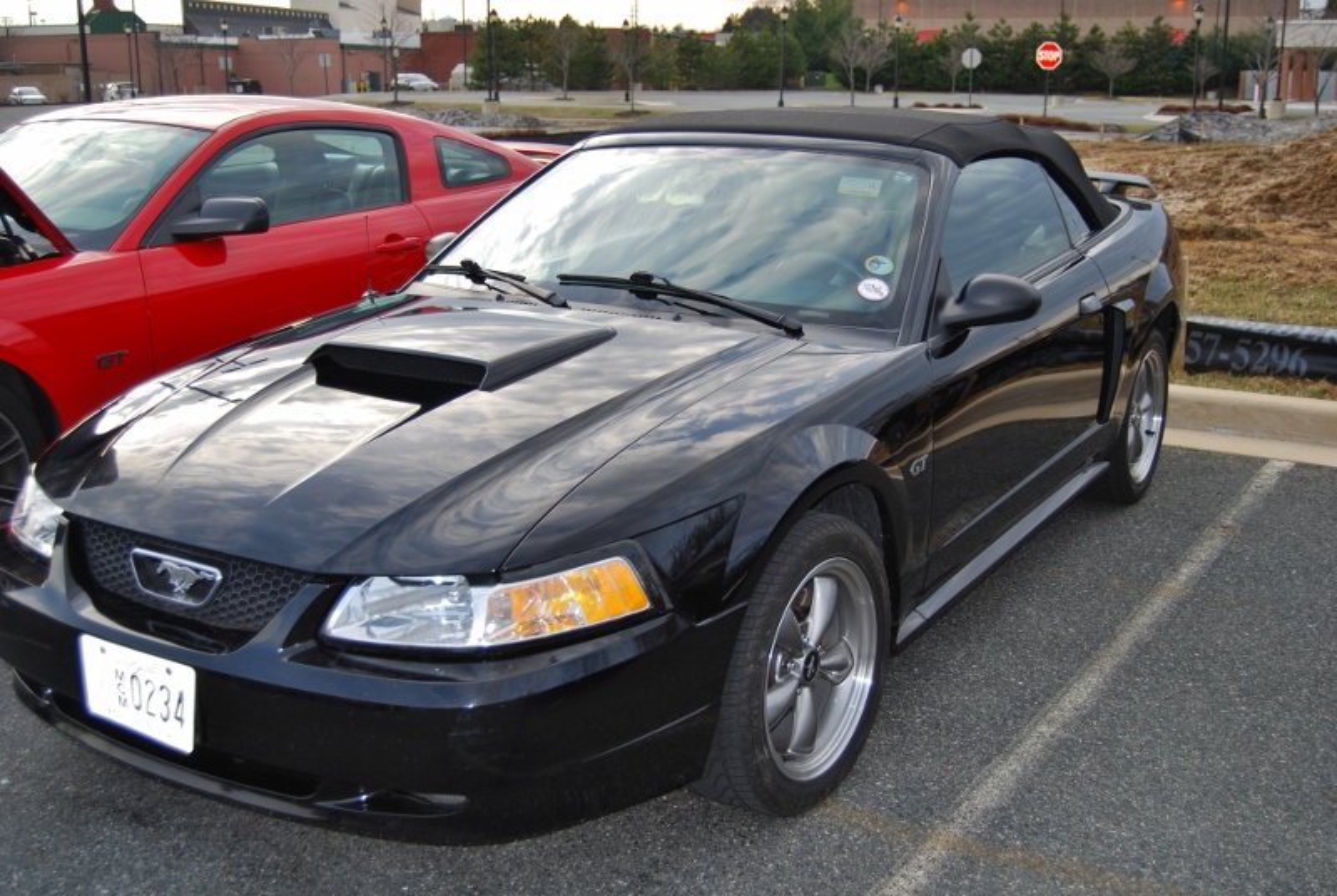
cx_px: 668
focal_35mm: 39
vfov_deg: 34.3
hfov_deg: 49.5
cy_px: 448
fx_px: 1451
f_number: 4.2
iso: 100
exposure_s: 1/160
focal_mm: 26
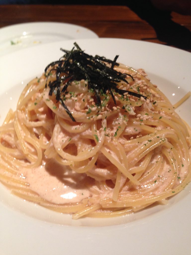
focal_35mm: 33
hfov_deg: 42.9
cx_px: 96
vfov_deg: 55.4
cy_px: 128
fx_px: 243
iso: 125
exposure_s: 1/20
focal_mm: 4.12
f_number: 2.4
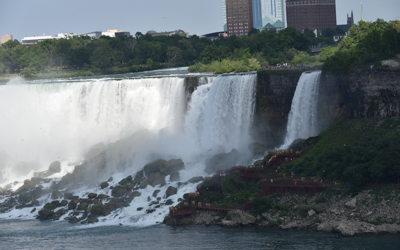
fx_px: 1297
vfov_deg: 11.0
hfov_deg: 17.5
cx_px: 199
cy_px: 121
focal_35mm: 119
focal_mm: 116
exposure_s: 1/320
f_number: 9
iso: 100
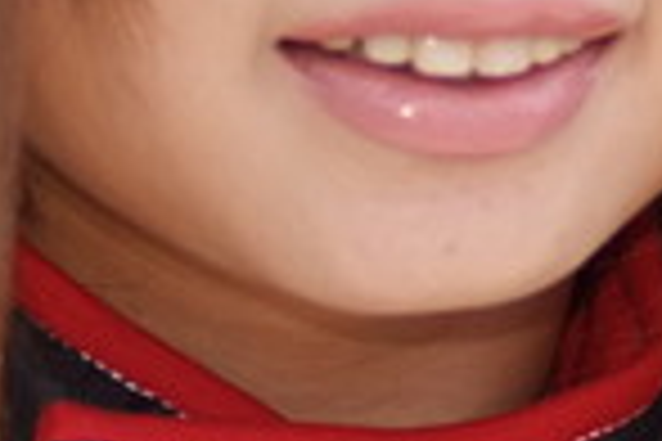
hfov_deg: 3.1
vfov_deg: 2.1
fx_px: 12172
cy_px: -63
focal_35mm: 662
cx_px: 869
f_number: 3
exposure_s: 1/500
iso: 100
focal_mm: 90
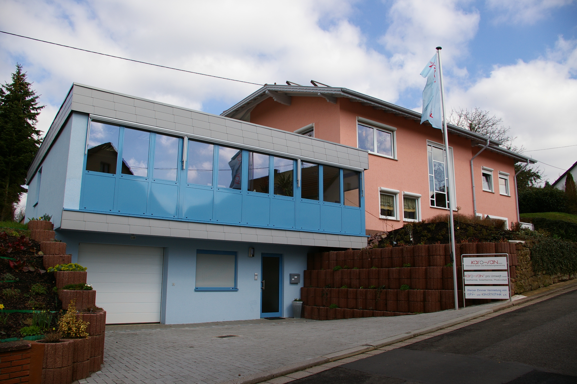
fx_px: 432
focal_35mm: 27
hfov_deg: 67.4
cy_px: 192
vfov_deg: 47.8
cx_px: 288
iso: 200
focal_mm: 18
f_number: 11
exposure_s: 1/250
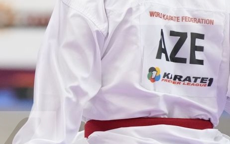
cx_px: 10
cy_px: -20
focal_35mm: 560
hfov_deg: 3.7
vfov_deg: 2.3
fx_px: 3511
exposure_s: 1/1000
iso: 4000
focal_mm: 141
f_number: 2.8
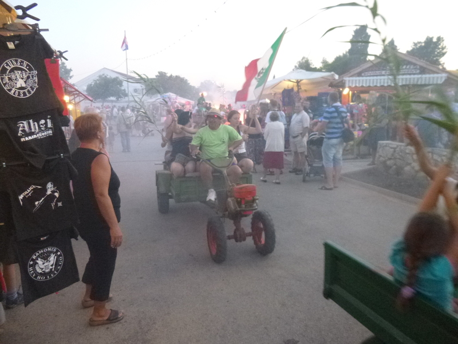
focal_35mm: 25
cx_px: 229
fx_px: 331
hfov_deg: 69.4
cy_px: 172
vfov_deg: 54.9
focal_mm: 4.5
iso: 800
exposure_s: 1/60
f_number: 3.1
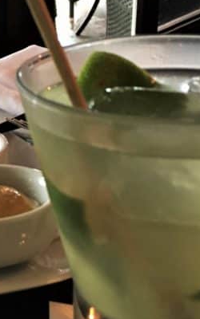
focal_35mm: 82
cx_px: -62
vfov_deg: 25.2
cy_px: 198
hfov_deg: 15.2
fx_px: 715
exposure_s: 1/17
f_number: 2.2
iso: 200
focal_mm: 4.15
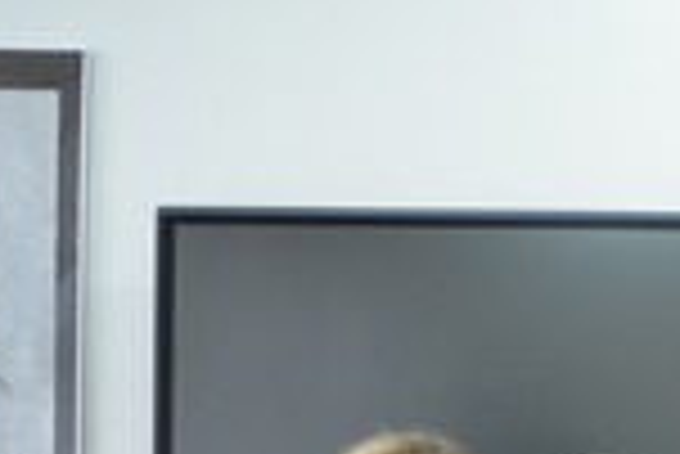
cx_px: 1067
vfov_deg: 11.2
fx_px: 2250
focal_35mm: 119
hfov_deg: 15.6
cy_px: 627
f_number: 4
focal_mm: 24
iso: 400
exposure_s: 1/60
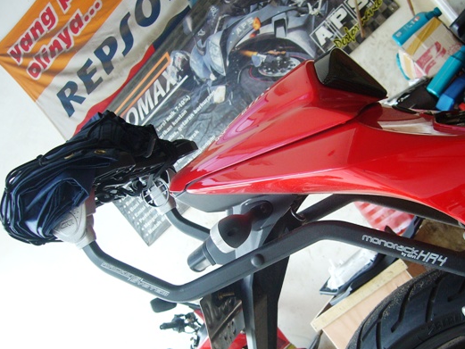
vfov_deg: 33.6
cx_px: 277
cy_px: 198
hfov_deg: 43.6
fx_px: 578
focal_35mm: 43
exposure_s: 1/25
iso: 100
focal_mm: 5.8
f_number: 2.8
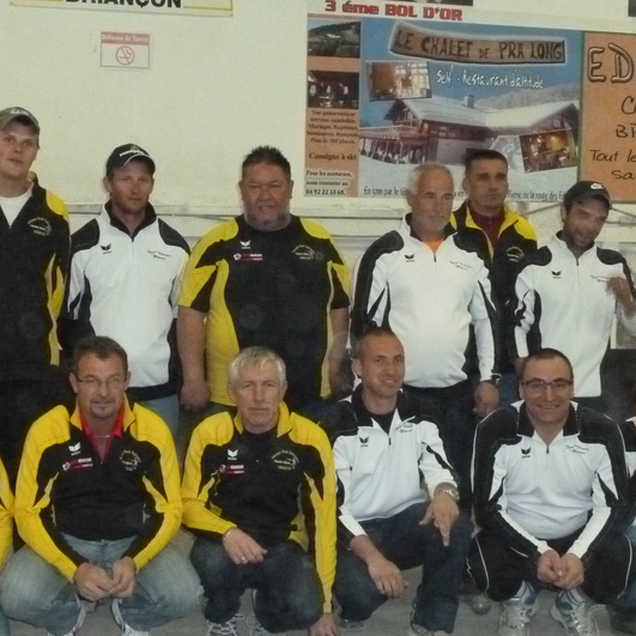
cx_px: 242
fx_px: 1310
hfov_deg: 27.2
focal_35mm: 63
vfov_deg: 27.3
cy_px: 329
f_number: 5
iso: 1000
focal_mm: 7.3
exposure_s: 1/30
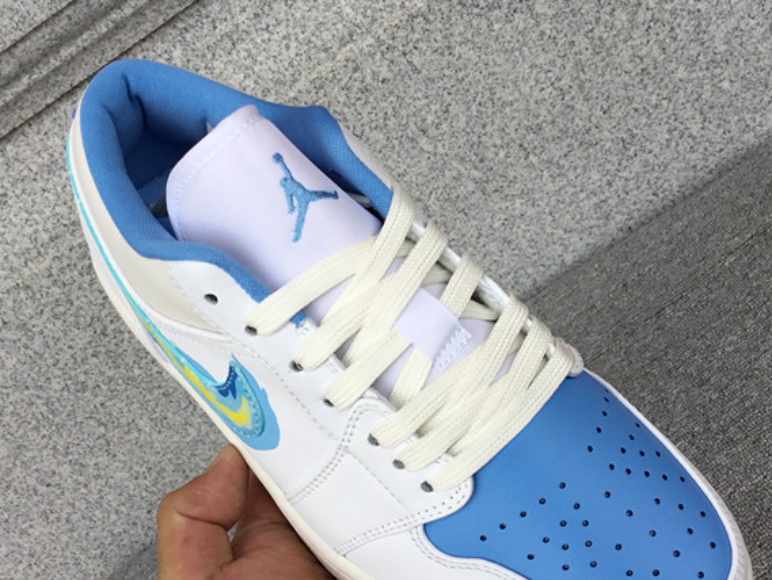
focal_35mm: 49
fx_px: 1093
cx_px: 406
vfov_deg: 29.7
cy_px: 319
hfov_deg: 38.9
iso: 25
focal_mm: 3.3
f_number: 2.4
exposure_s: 1/118
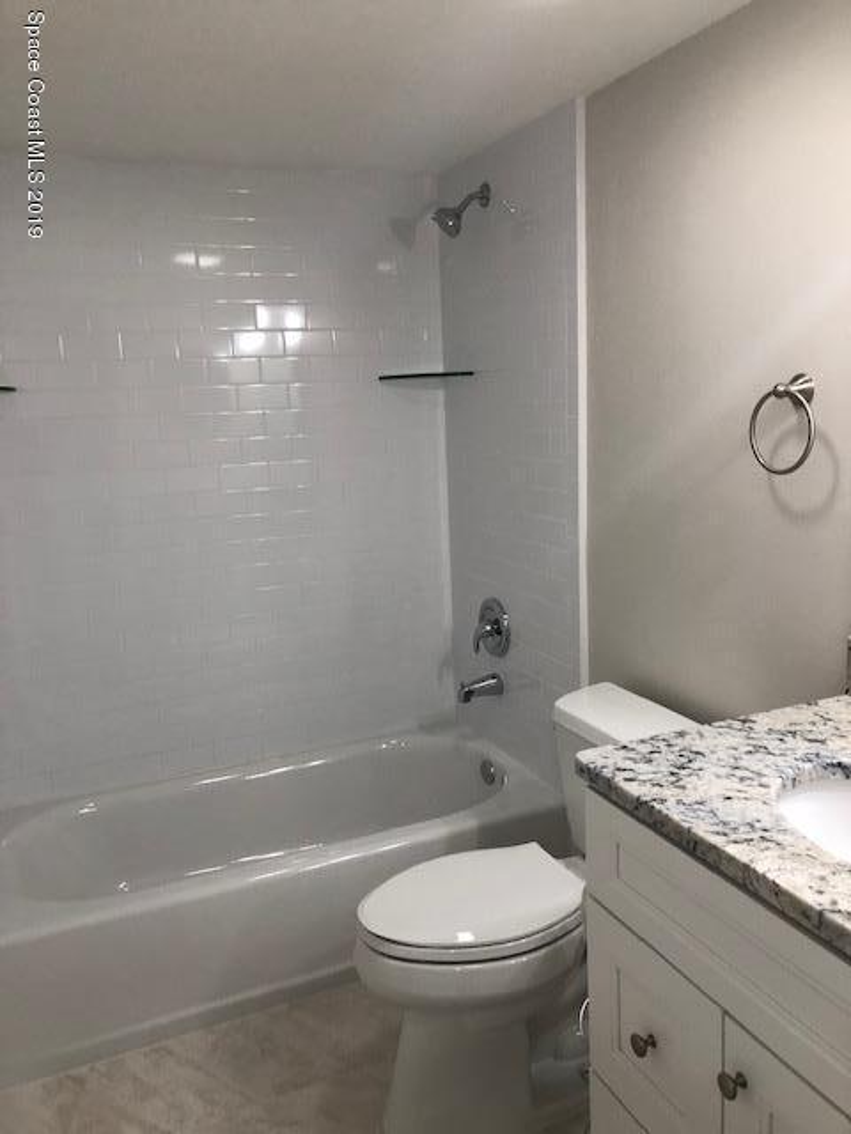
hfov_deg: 49.7
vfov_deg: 63.4
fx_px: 918
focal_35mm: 28
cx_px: 426
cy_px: 567
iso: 32
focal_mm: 4
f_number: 1.8
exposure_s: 1/30
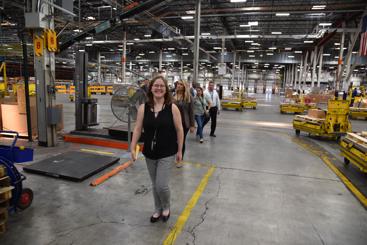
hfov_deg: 73.7
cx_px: 184
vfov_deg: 53.2
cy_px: 122
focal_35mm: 24
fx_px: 245
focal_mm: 24
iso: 1000
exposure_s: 1/60
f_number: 4
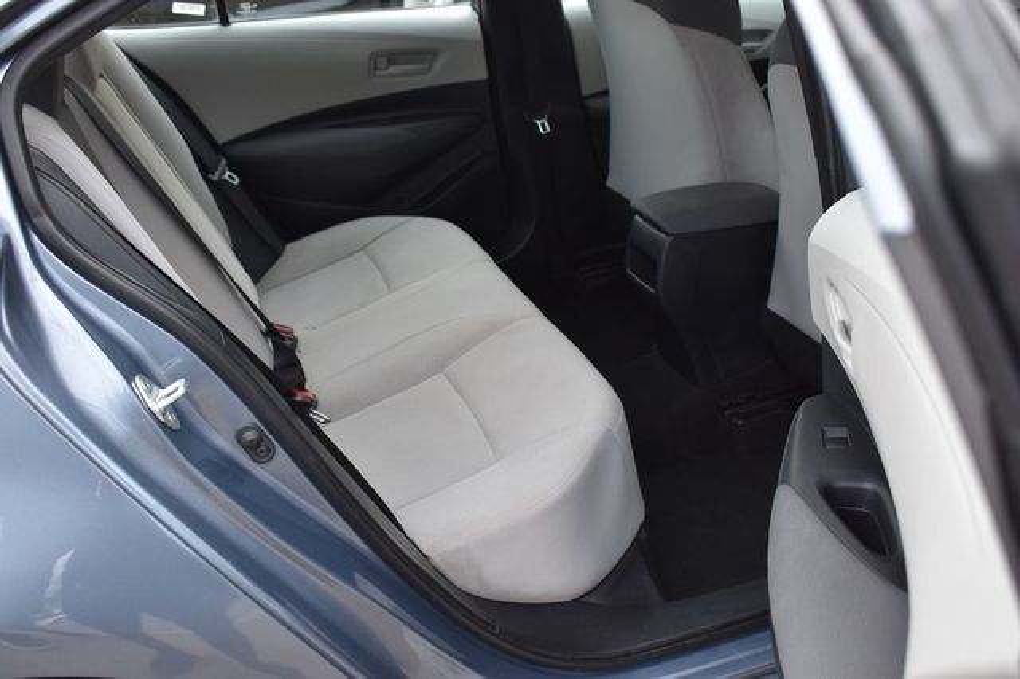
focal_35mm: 36
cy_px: 340
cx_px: 510
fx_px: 1019
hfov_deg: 53.2
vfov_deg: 36.8
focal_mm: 24
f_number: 6.3
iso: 400
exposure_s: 1/160
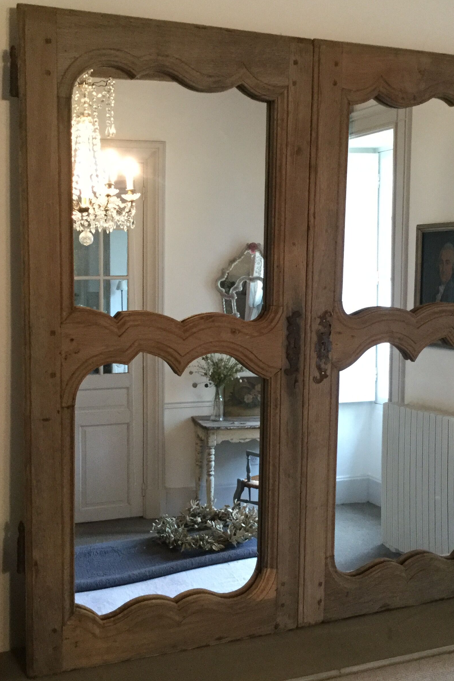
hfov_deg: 30.4
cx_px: 280
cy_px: 334
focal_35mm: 44
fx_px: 832
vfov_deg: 44.5
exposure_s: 1/20
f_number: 2.4
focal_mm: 3.3
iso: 250
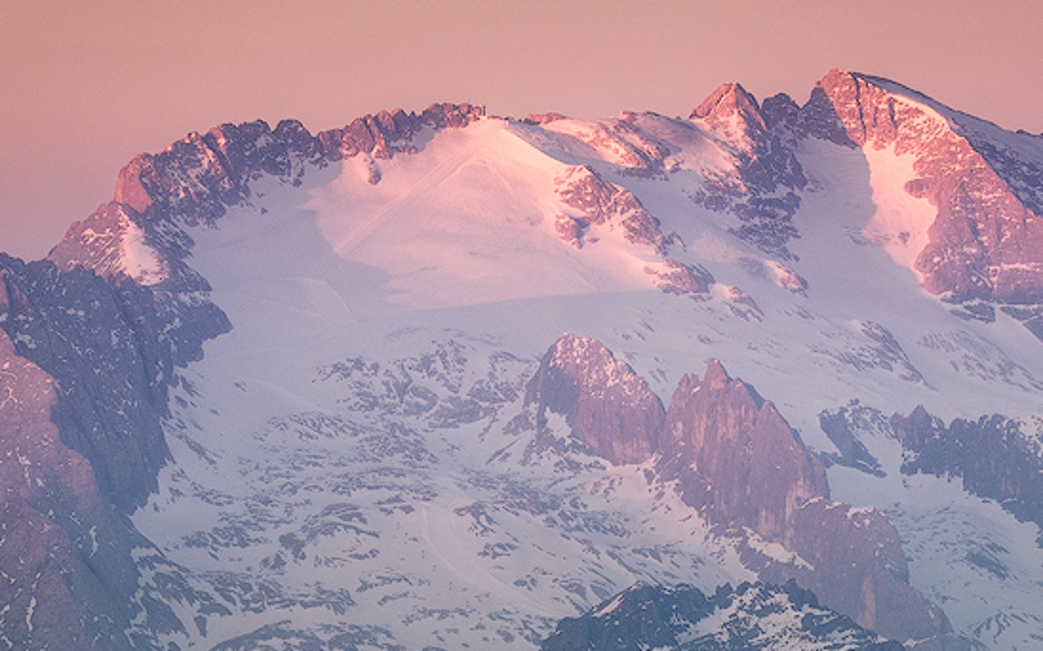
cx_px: 731
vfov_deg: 4.5
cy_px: 651
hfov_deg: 7.2
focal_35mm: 293
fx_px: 8325
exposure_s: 1/15
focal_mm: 70
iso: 100
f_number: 10
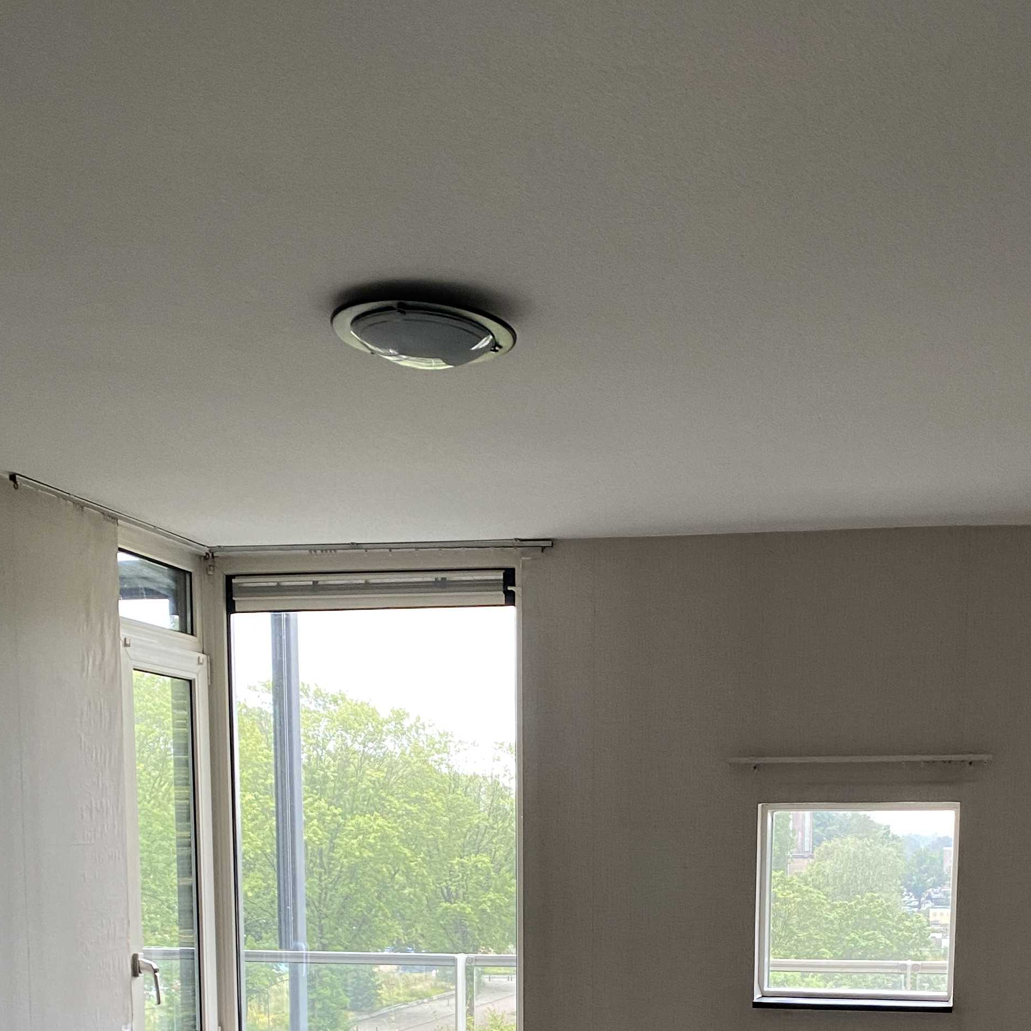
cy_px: 1057
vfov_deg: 31.7
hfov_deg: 34.6
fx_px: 1651
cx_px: 593
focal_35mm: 49
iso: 125
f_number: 1.8
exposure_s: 1/62
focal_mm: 4.25
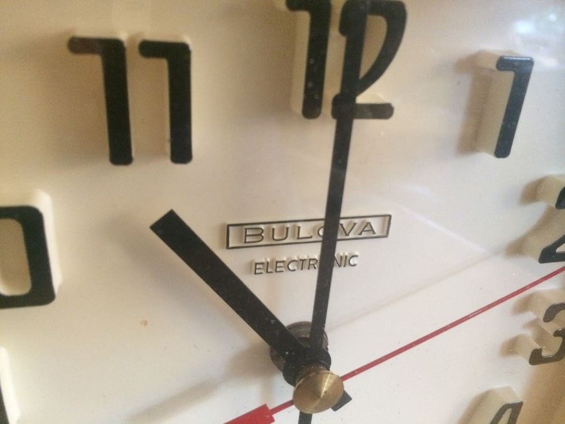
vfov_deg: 46.8
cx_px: 282
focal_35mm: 30
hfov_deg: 60.0
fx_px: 490
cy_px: 212
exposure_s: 1/15
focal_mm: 4.12
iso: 320
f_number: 2.2
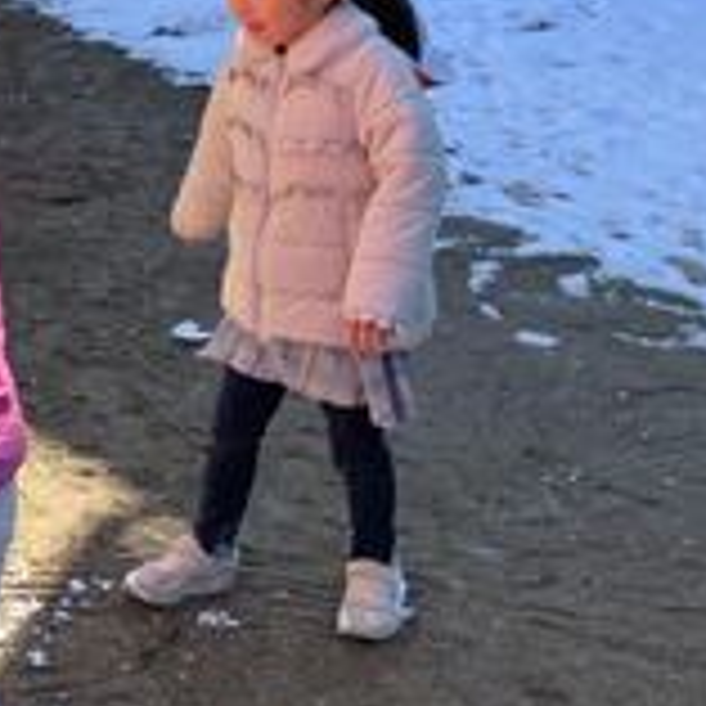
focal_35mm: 63
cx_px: -108
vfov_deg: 27.2
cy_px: 274
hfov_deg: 25.0
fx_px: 1454
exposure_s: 1/486
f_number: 1.8
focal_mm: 3.99
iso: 32
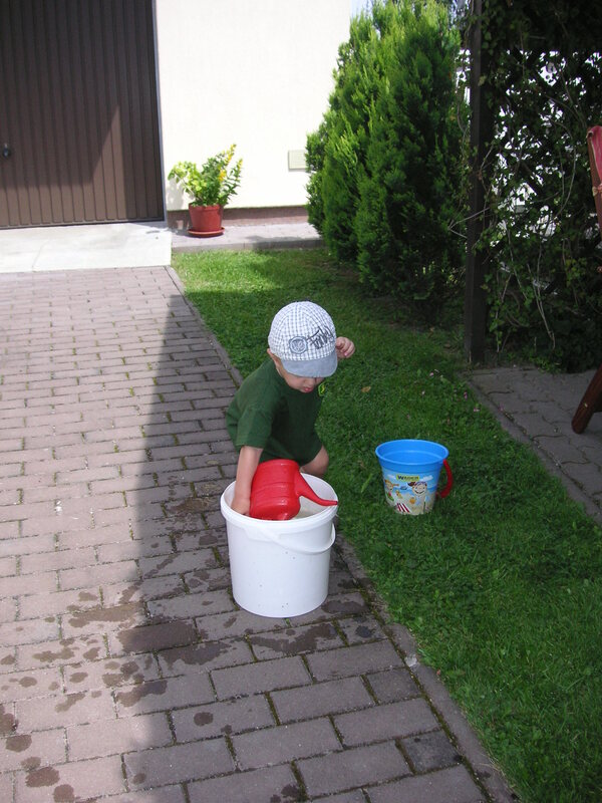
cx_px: 301
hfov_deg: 38.7
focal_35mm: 37
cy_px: 402
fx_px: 858
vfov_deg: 50.1
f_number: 2.8
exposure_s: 1/1000
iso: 64
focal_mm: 6.1
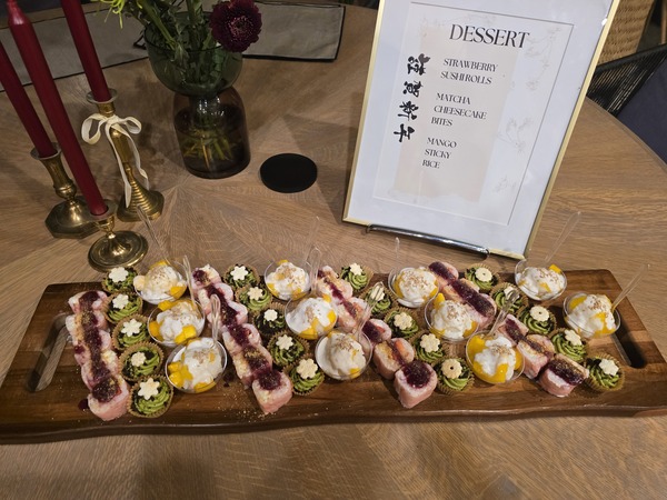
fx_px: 443
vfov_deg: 58.9
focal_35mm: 23
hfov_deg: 73.9
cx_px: 334
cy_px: 250
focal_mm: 6.3
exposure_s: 1/120
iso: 800
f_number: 1.7
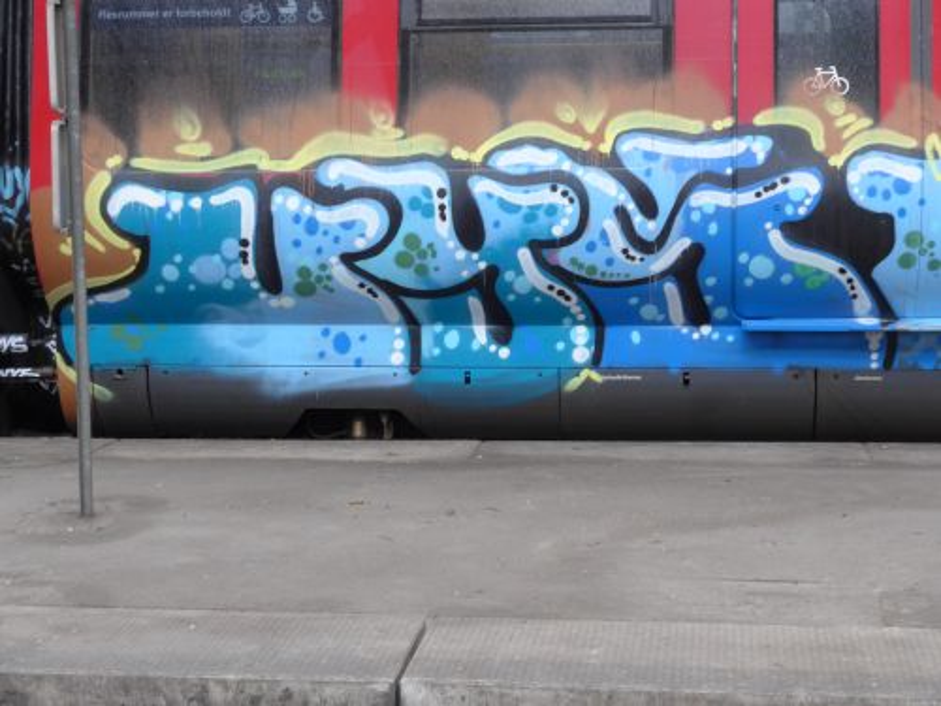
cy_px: 353
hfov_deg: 29.4
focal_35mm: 66
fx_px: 1794
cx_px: 470
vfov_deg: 22.3
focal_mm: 14.2
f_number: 6.3
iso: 400
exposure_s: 1/15
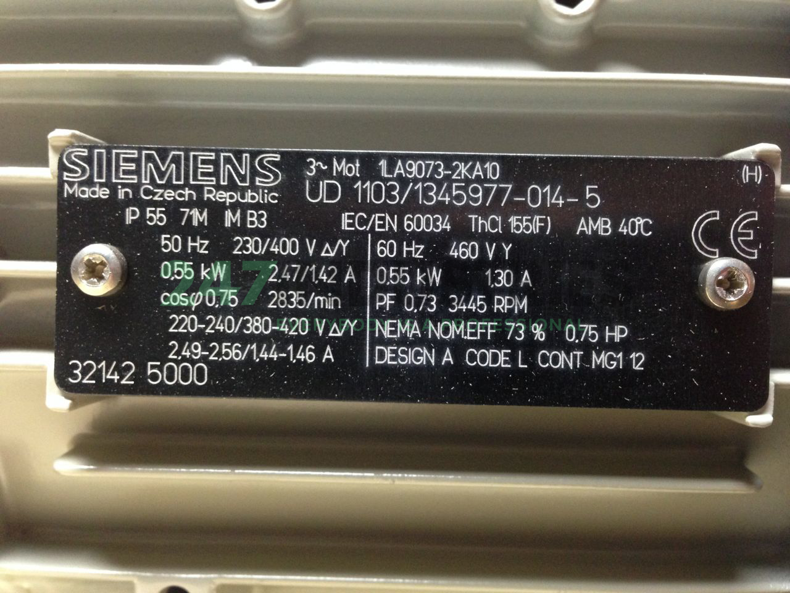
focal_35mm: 33
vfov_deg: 42.9
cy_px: 296
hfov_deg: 55.4
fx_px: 753
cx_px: 395
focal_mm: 4.12
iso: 250
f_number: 2.4
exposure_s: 1/20
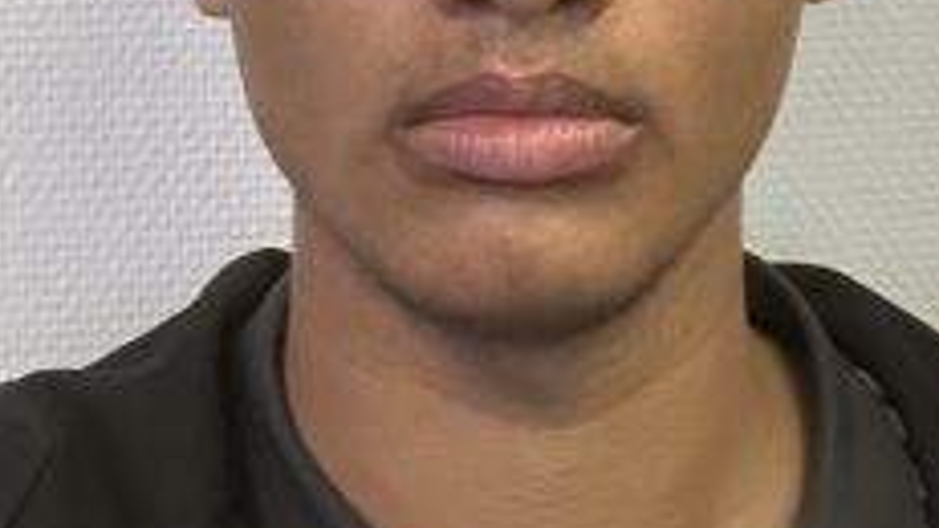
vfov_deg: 13.9
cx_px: 549
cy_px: -77
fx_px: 2117
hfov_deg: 25.0
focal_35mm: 85
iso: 320
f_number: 1.9
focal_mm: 2.69
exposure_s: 1/60
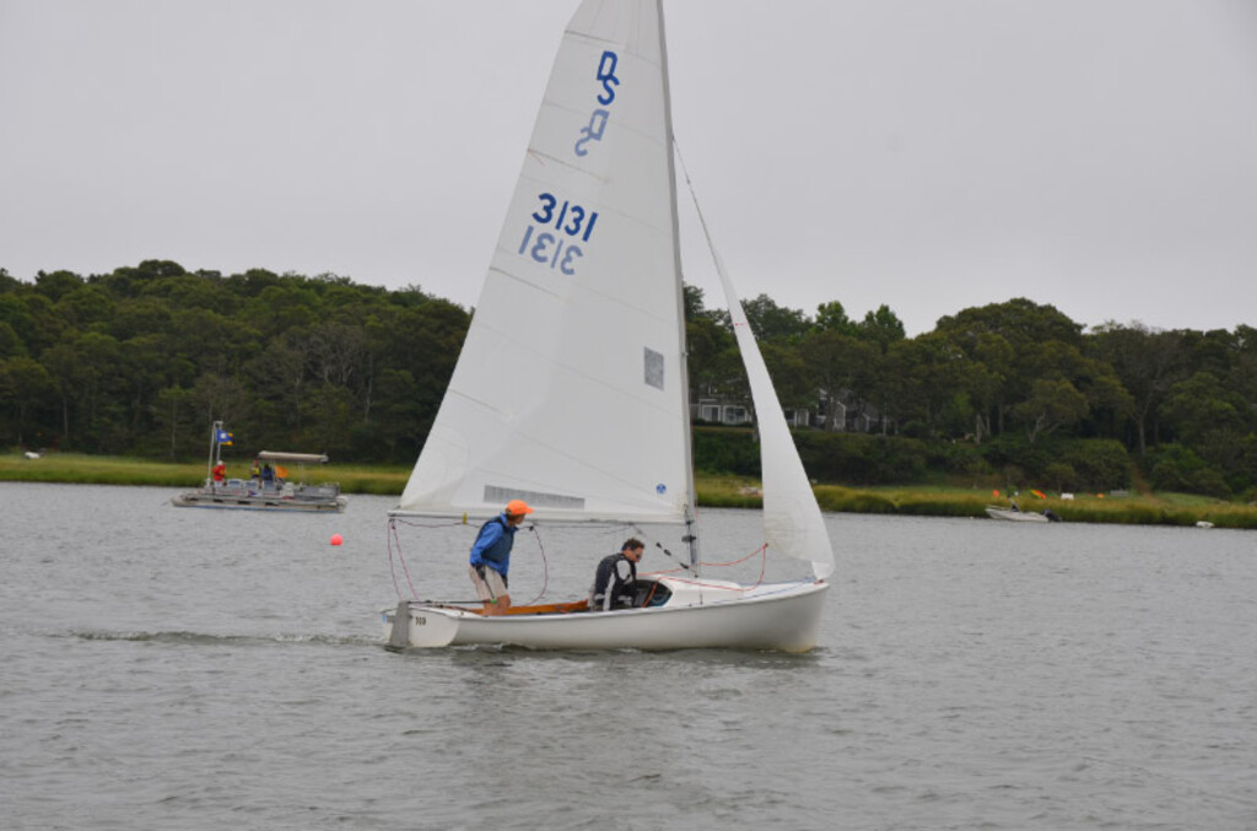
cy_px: 416
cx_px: 628
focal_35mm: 93
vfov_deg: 14.6
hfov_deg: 22.0
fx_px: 3239
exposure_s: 1/250
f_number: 9
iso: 100
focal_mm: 62
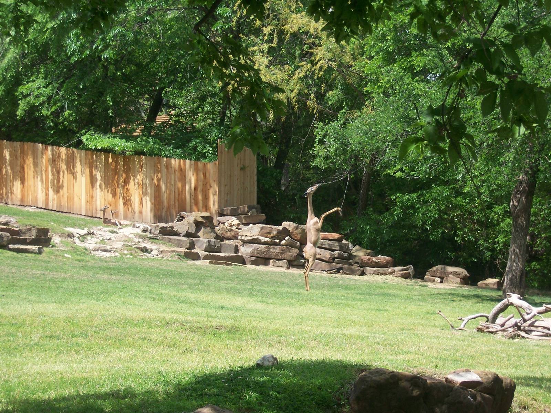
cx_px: 276
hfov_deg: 18.2
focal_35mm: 108
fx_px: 1719
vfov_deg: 13.7
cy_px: 206
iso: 80
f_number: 5.6
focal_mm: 18
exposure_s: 1/180
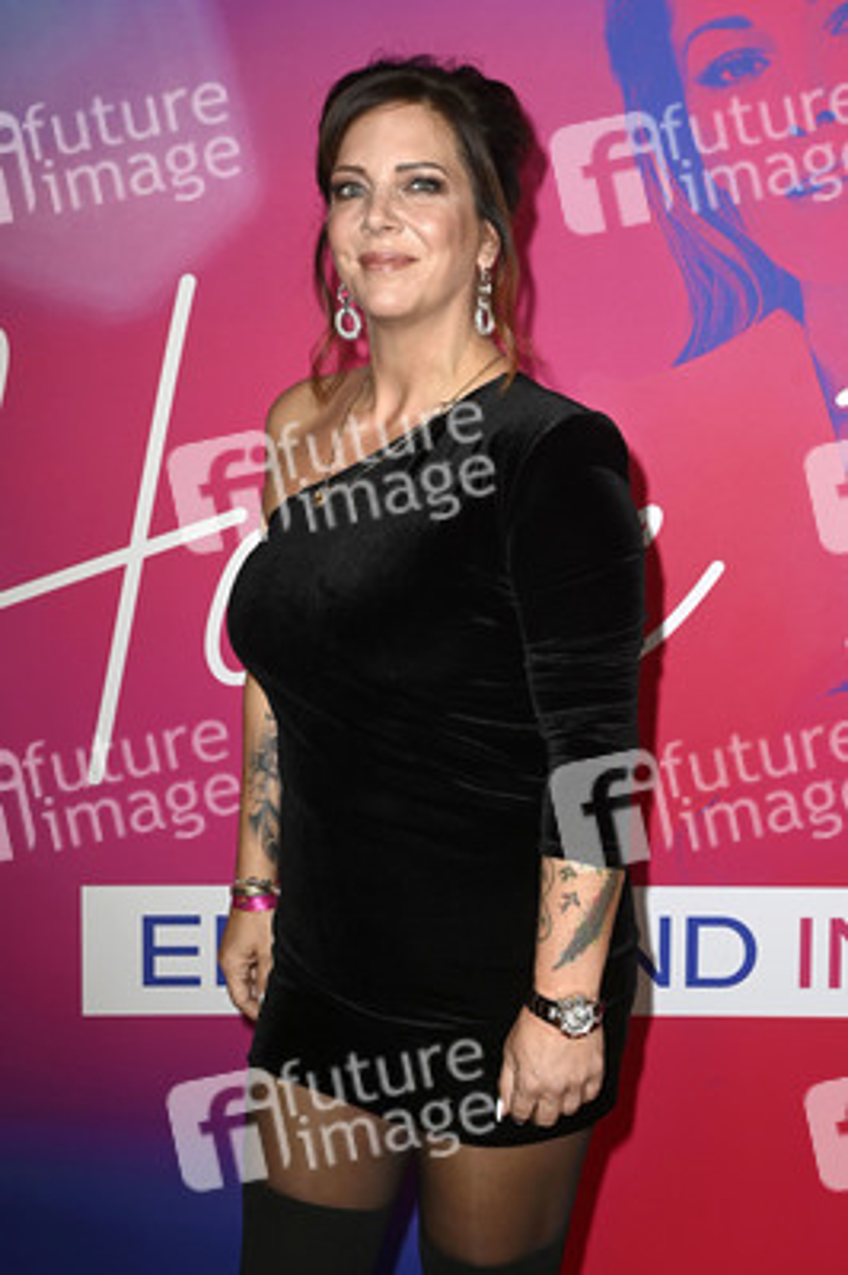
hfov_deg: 24.2
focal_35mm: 56
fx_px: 1982
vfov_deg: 35.7
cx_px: 424
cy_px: 638
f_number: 5.6
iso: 500
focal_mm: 56
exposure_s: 1/250
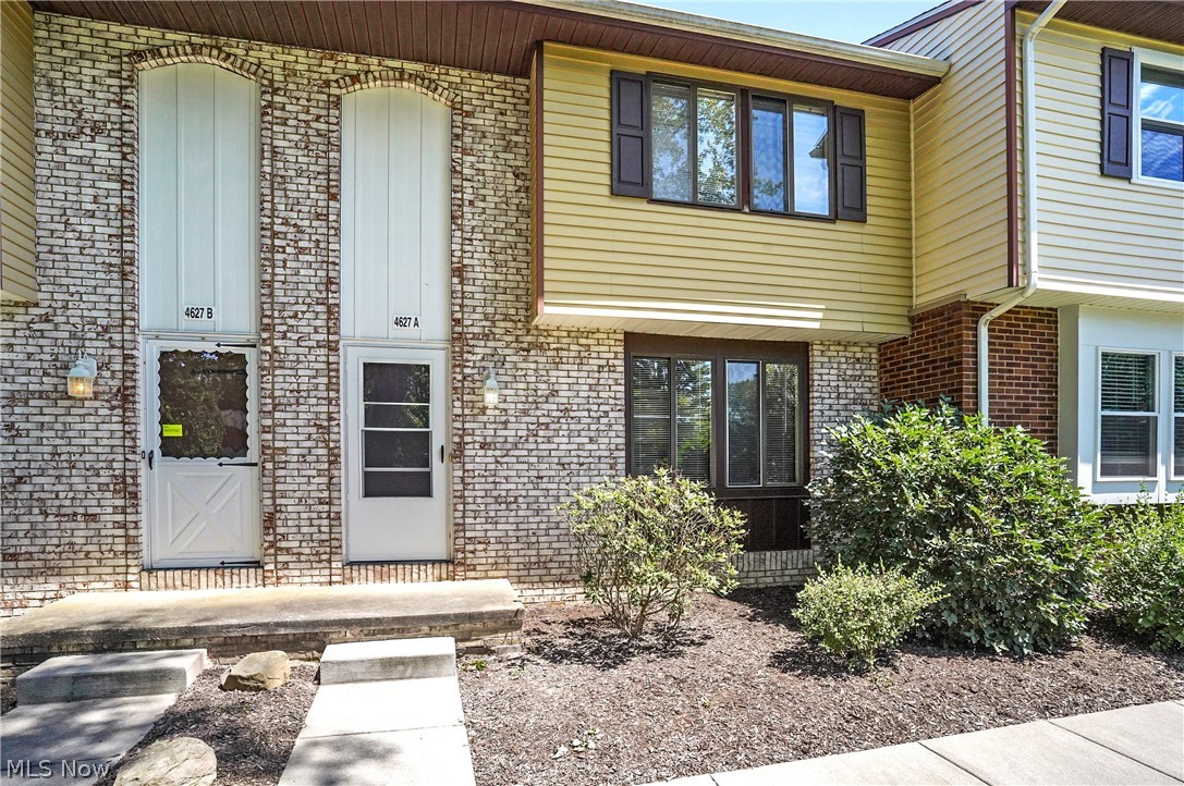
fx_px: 591
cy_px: 393
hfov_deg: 90.1
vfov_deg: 67.2
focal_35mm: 18
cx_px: 592
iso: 2500
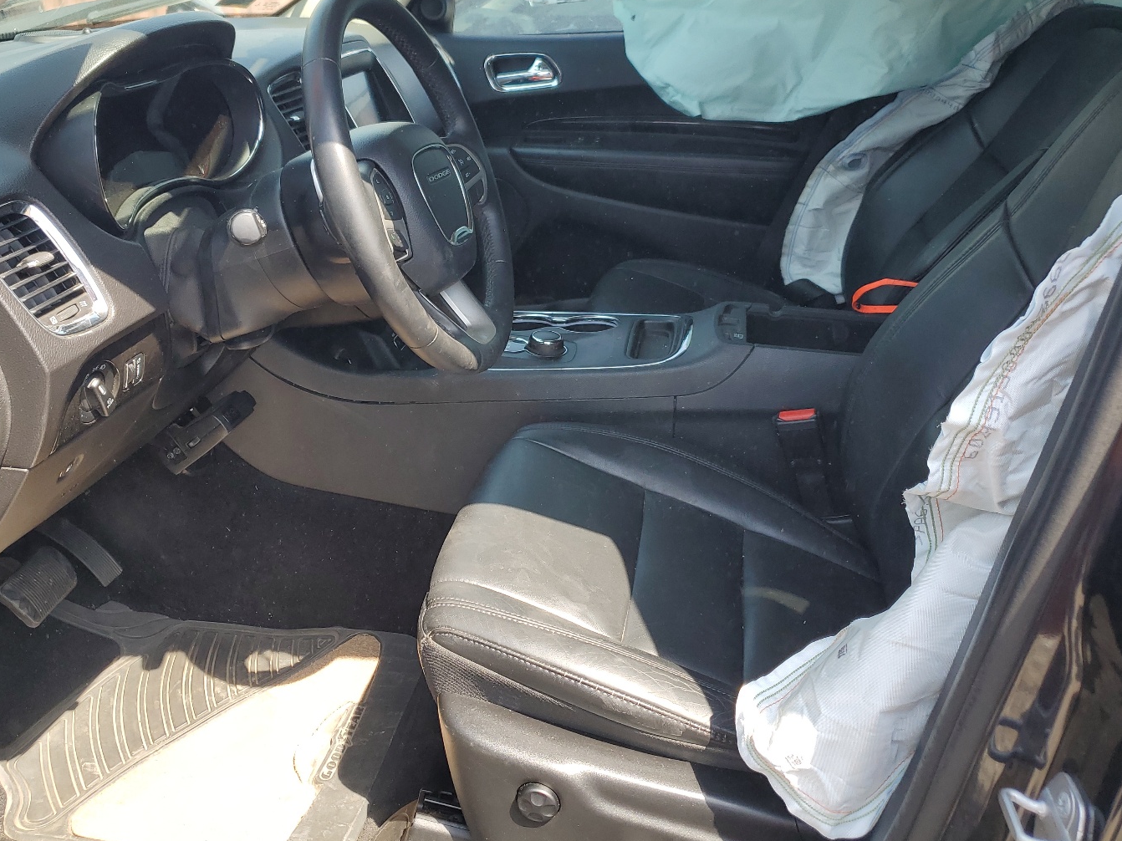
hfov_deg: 58.2
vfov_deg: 45.4
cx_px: 504
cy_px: 396
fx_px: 1005
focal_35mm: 31
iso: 50
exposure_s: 1/417
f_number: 1.5
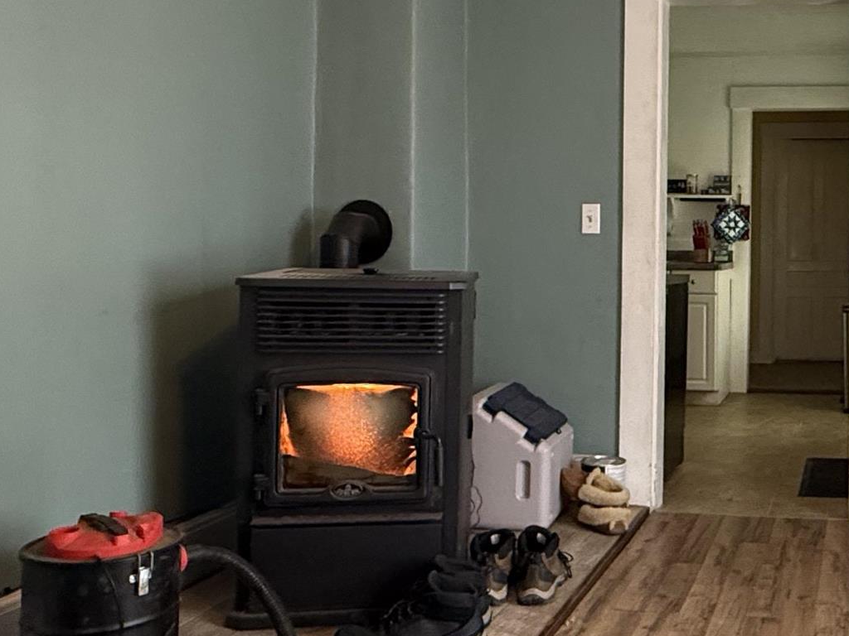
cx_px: 767
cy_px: 258
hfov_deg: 41.2
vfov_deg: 34.3
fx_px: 1030
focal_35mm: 42
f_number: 2.2
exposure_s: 1/60
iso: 400
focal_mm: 2.22
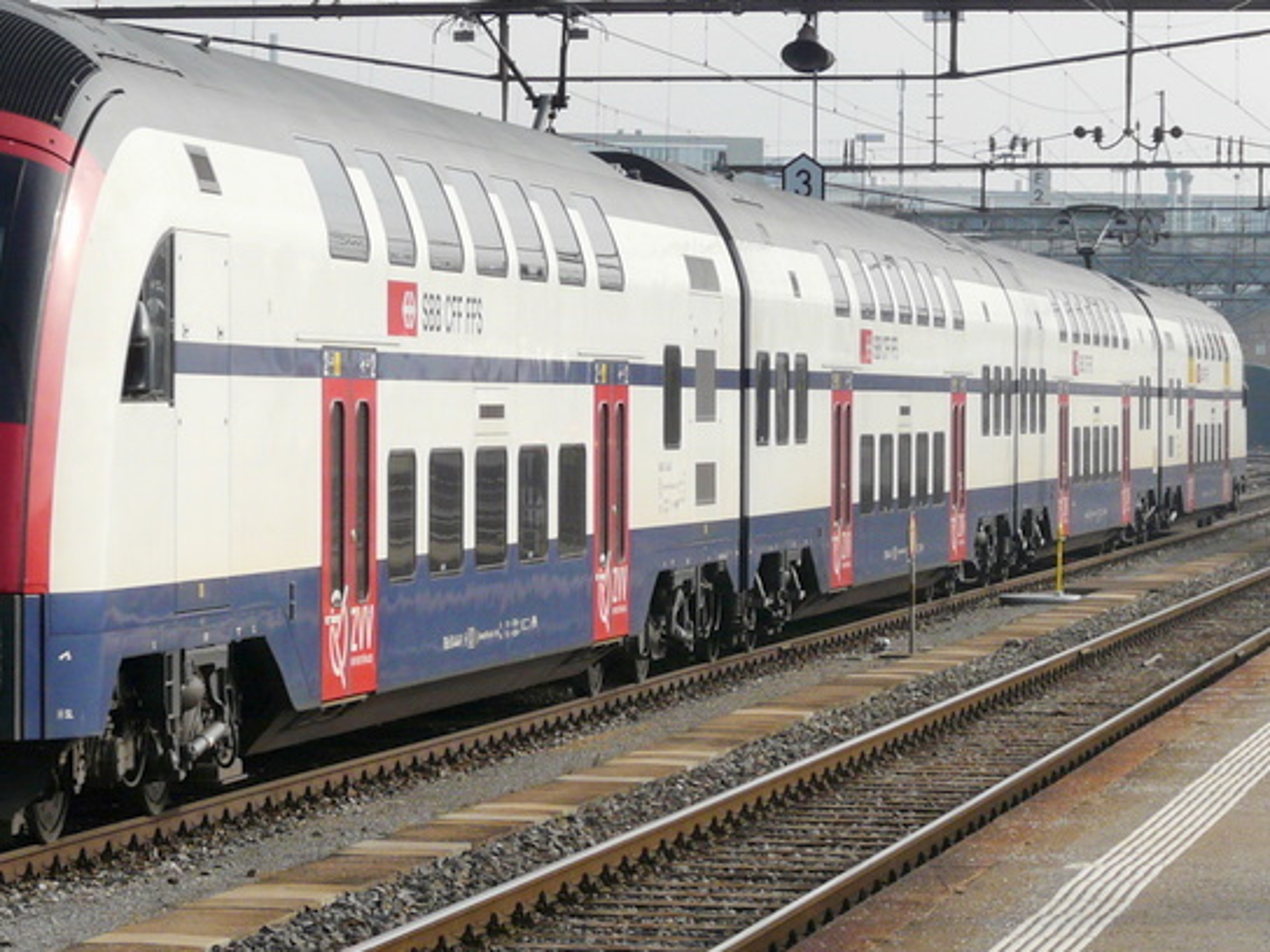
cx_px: 271
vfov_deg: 8.8
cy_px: 436
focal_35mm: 169
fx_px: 6200
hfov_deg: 11.7
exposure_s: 1/320
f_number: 5.6
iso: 100
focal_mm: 15.1
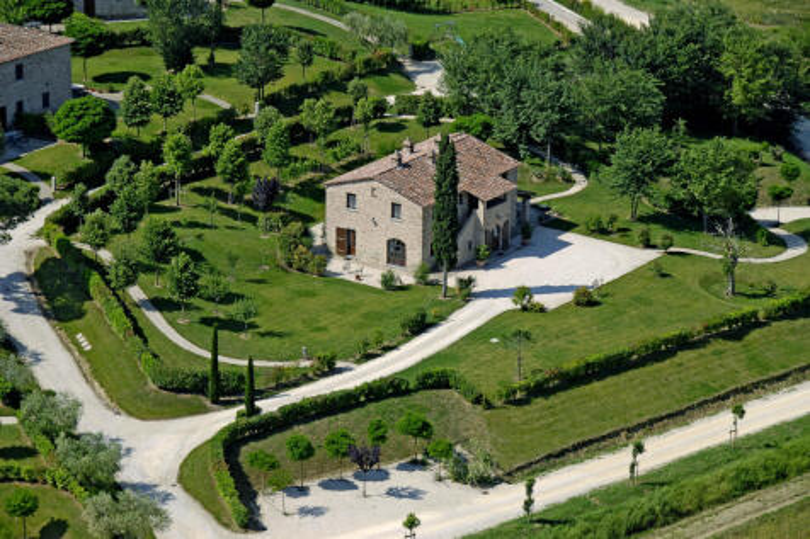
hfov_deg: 14.4
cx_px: 405
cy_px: 270
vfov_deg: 9.6
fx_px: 3205
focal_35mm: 142
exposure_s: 1/320
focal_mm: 95
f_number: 7.1
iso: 100
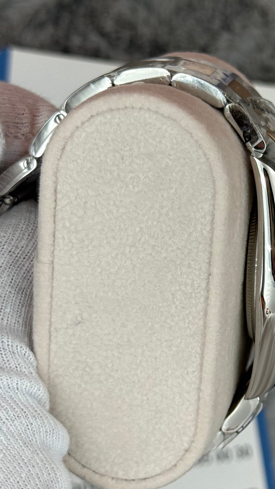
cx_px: 280
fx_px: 1232
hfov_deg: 12.6
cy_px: 298
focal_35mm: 95
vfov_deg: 22.4
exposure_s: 1/1013
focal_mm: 6.76
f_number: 1.78
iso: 64
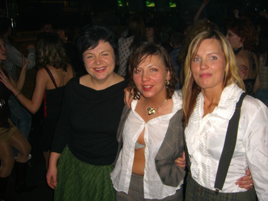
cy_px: 100
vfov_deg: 37.7
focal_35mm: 38
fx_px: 294
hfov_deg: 49.0
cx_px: 134
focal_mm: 7.9
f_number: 2.8
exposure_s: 1/60
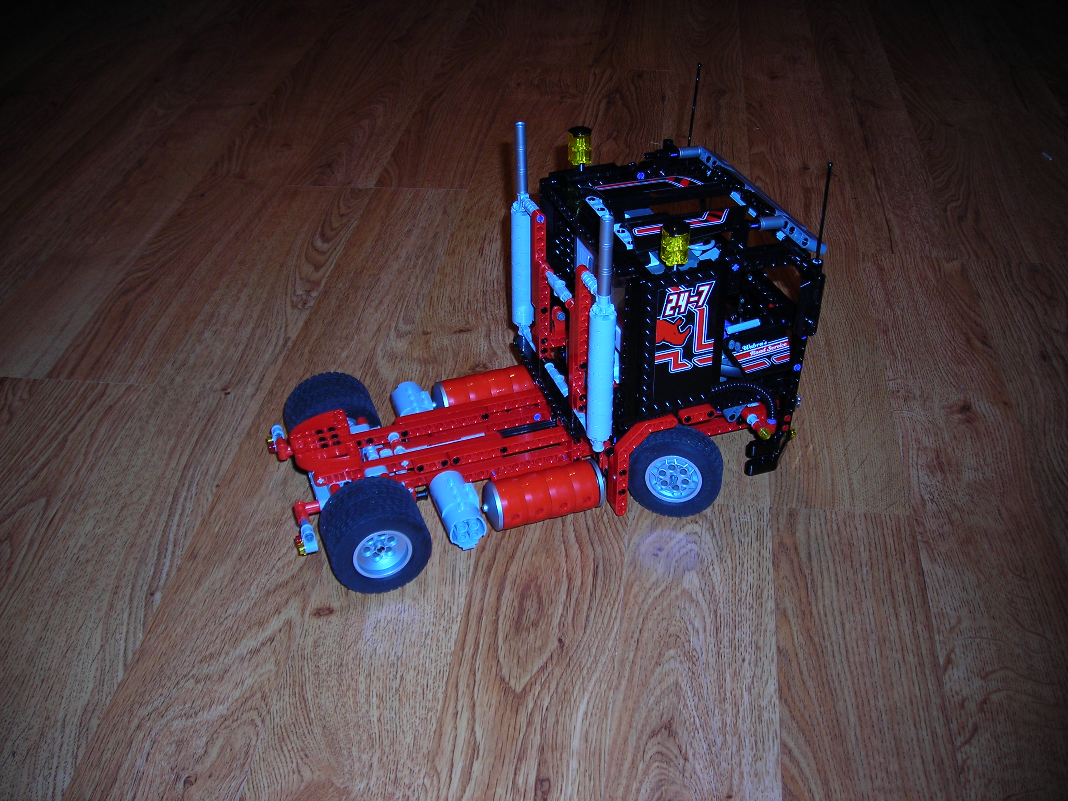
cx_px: 534
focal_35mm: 38
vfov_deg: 37.7
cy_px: 400
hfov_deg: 49.0
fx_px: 1172
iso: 50
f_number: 3.2
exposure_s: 1/60.1
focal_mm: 6.3
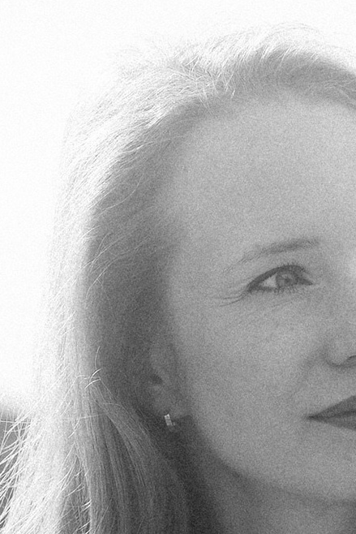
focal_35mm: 496
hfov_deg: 2.8
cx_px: 460
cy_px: 879
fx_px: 7353
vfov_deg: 4.1
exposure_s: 1/640
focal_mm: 85
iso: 100
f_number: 4
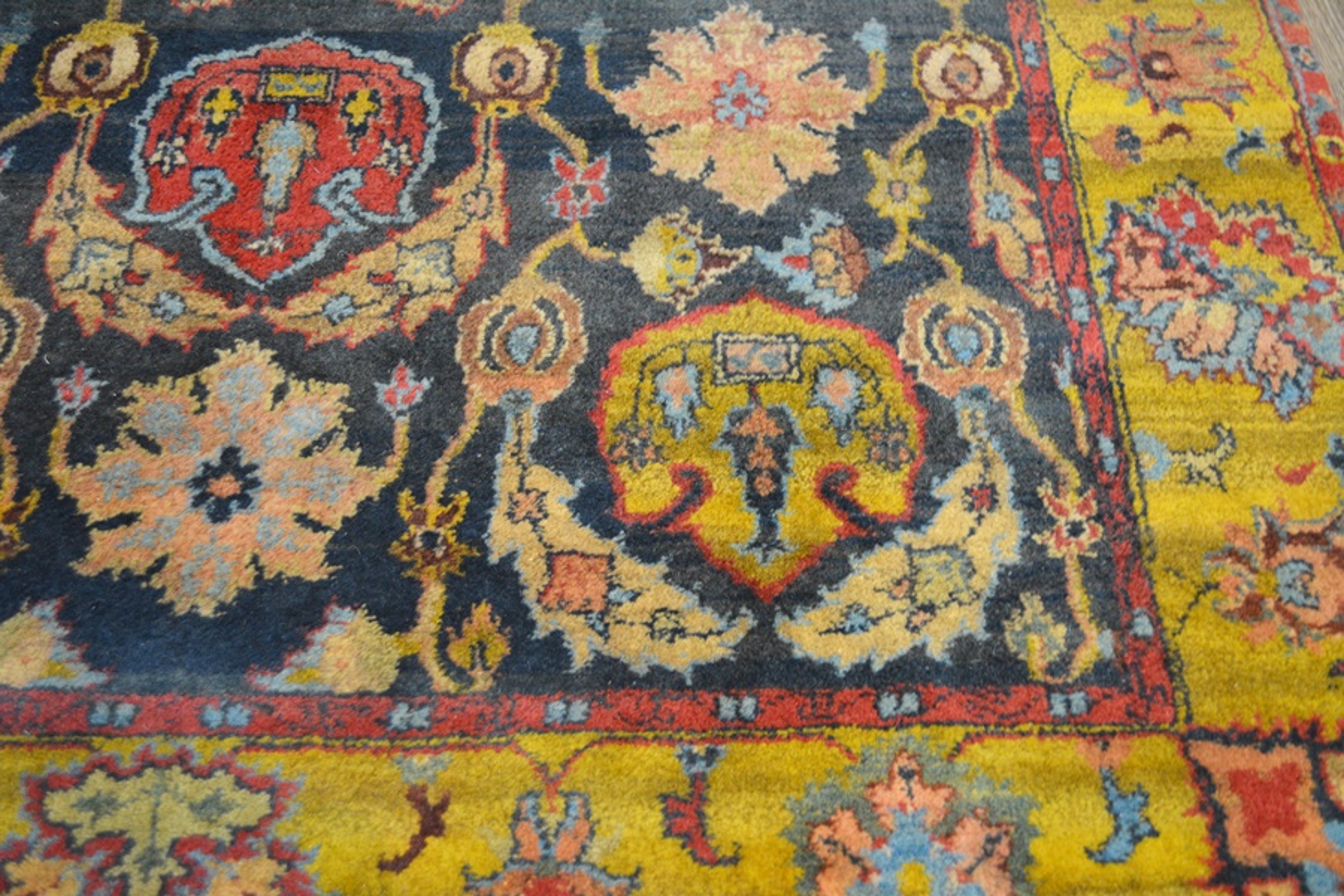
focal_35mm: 39
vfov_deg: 34.2
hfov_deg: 49.6
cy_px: 448
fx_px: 1456
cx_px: 672
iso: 800
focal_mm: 26
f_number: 4.2
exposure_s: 1/30
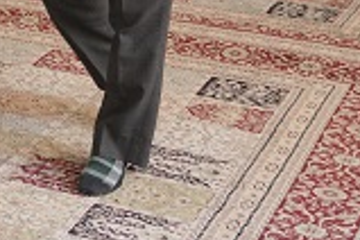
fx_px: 1379
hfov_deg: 13.9
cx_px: -190
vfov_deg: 9.5
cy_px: -197
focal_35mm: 138
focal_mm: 29.2
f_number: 2.8
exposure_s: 1/60
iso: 2000
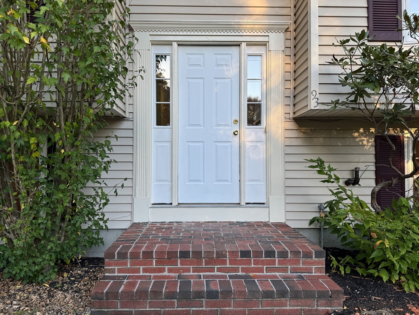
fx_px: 291
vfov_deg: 56.8
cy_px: 158
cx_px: 210
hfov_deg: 71.6
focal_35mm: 24
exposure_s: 1/460
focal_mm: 6.76
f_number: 1.8
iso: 80
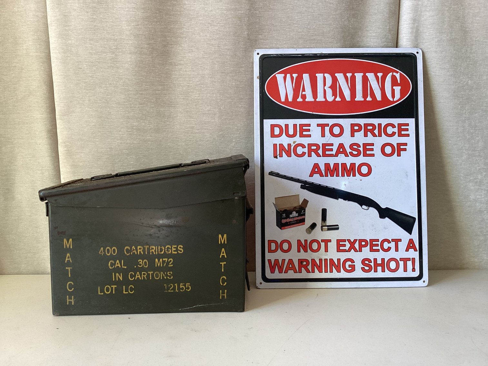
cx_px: 244
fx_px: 437
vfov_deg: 45.4
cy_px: 183
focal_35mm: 31
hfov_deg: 58.3
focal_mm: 3.3
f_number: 2.4
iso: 100
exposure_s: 1/100
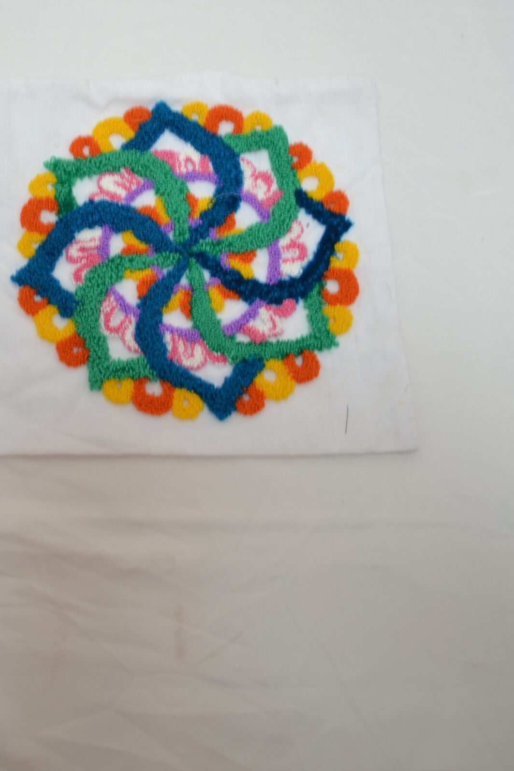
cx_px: 126
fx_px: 1135
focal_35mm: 53
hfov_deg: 25.2
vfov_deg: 37.0
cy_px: 243
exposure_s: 1/10
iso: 100
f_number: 3.8
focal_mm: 22
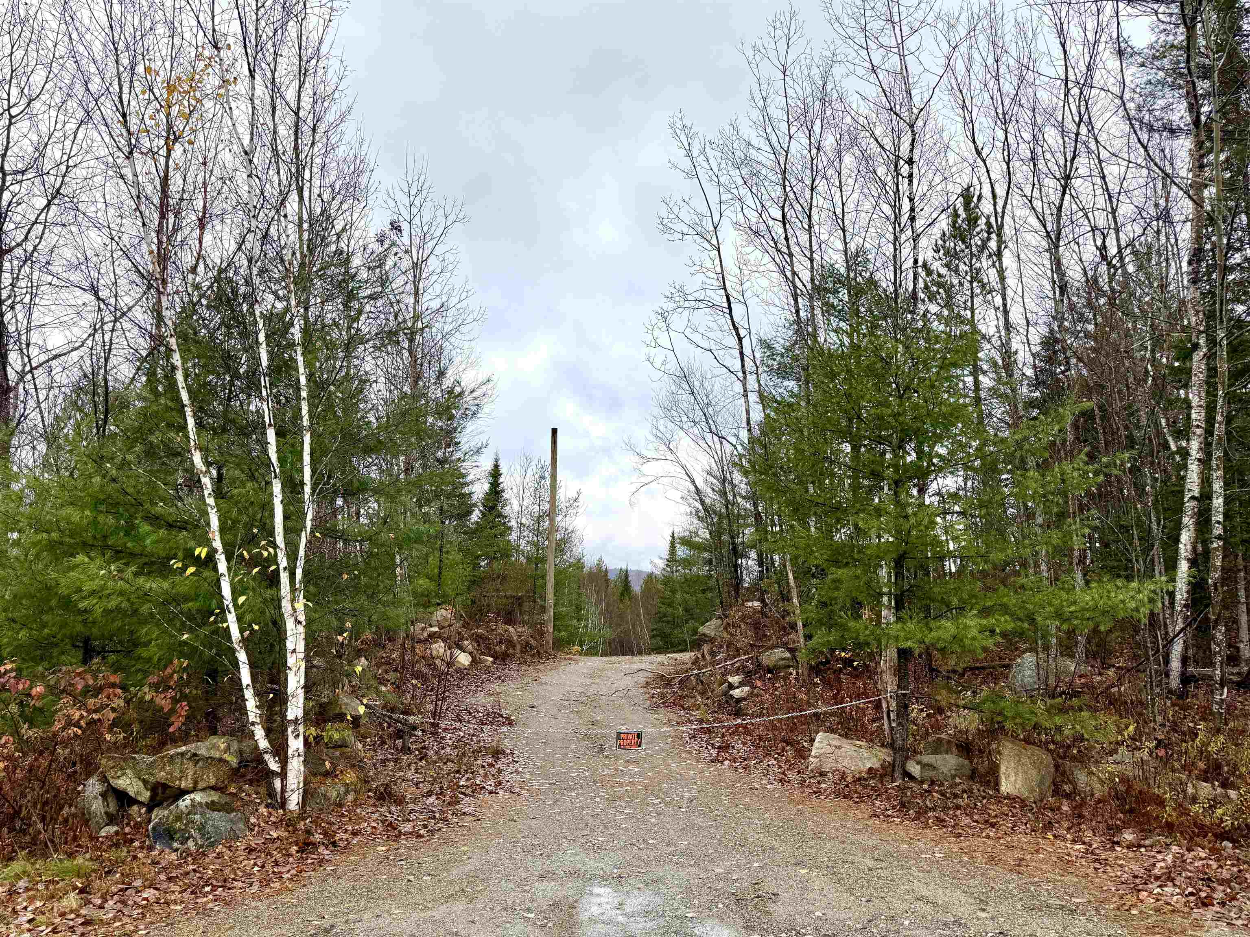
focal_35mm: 24
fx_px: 867
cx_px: 625
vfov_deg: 56.8
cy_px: 468
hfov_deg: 71.6
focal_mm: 6.76
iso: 80
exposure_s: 1/1314
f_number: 1.78
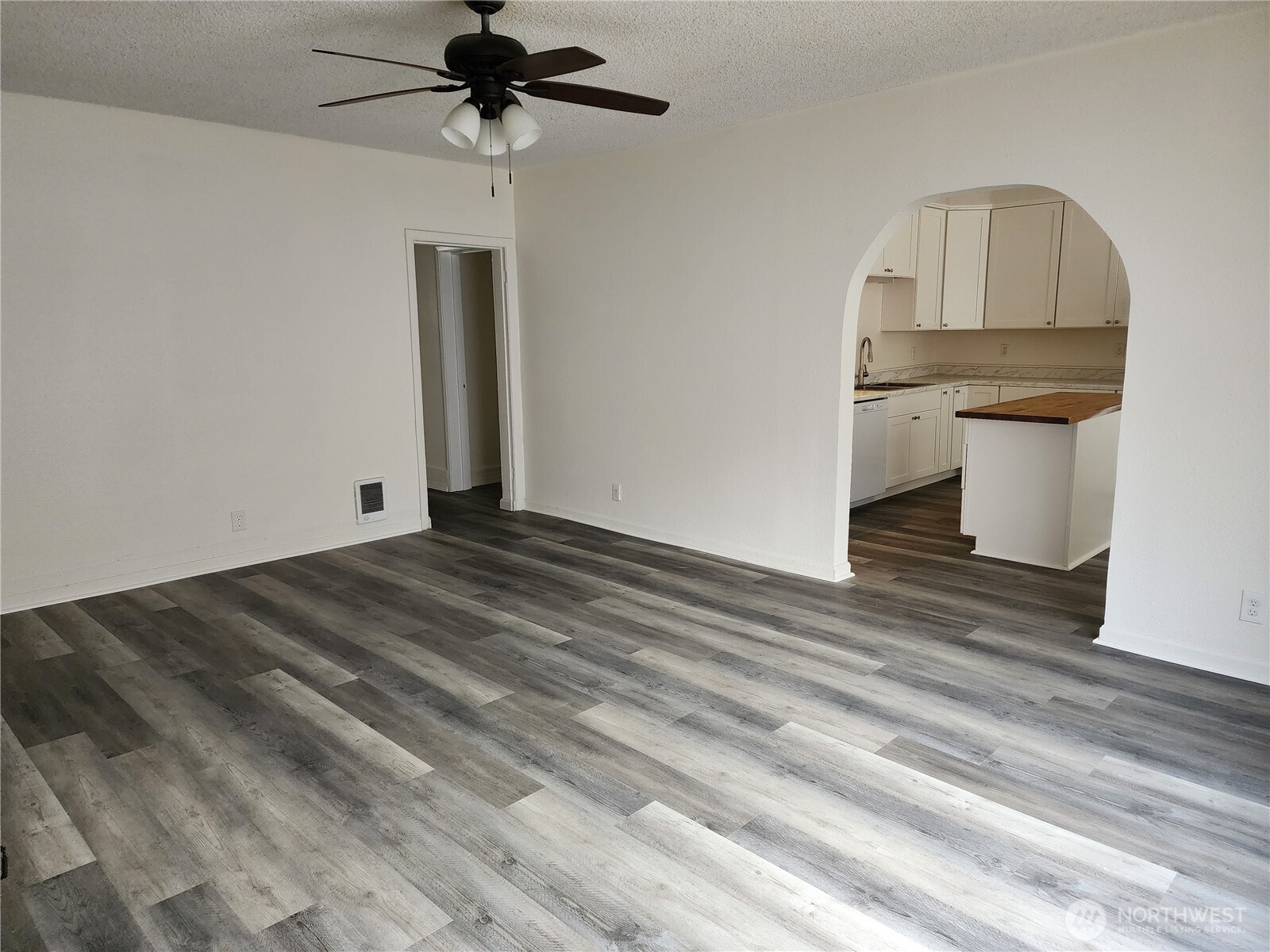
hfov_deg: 73.9
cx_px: 635
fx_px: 844
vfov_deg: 58.9
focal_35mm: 23
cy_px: 476
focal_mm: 6.4
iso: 640
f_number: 1.8
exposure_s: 1/120
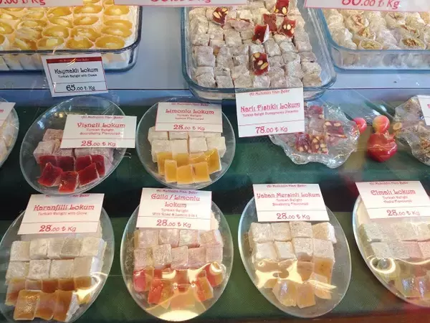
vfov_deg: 42.9
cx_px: 215
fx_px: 410
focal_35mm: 33
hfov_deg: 55.4
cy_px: 162
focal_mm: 4.12
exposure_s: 1/20
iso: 50
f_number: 2.4
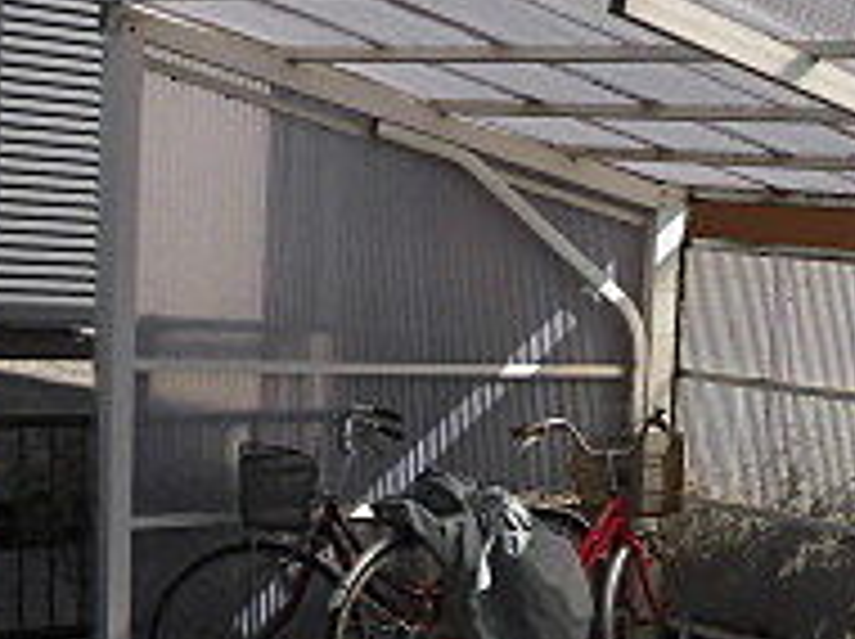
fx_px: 1998
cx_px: 1012
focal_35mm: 81
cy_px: 531
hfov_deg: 22.4
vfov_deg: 18.0
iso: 100
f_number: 7.8
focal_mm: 4.3
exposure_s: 1/250
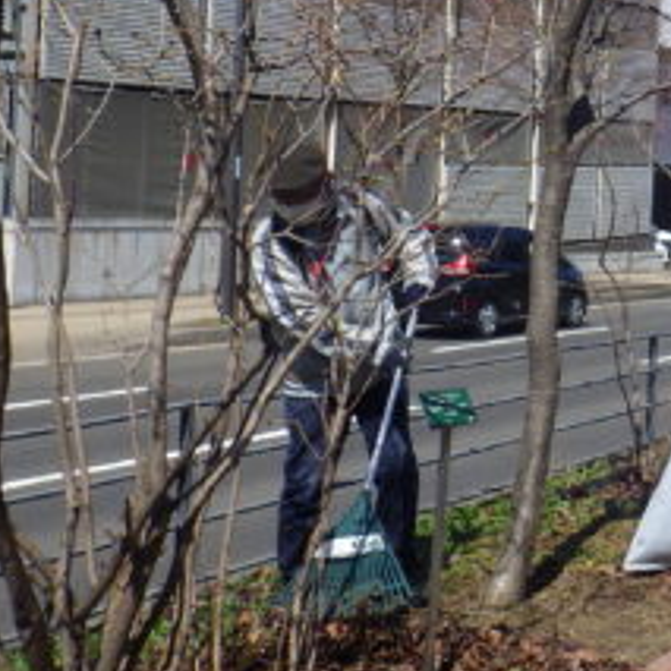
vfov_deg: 26.0
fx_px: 1447
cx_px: 786
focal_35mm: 66
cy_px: 222
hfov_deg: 24.0
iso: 125
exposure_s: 1/1000
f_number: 4.2
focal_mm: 5
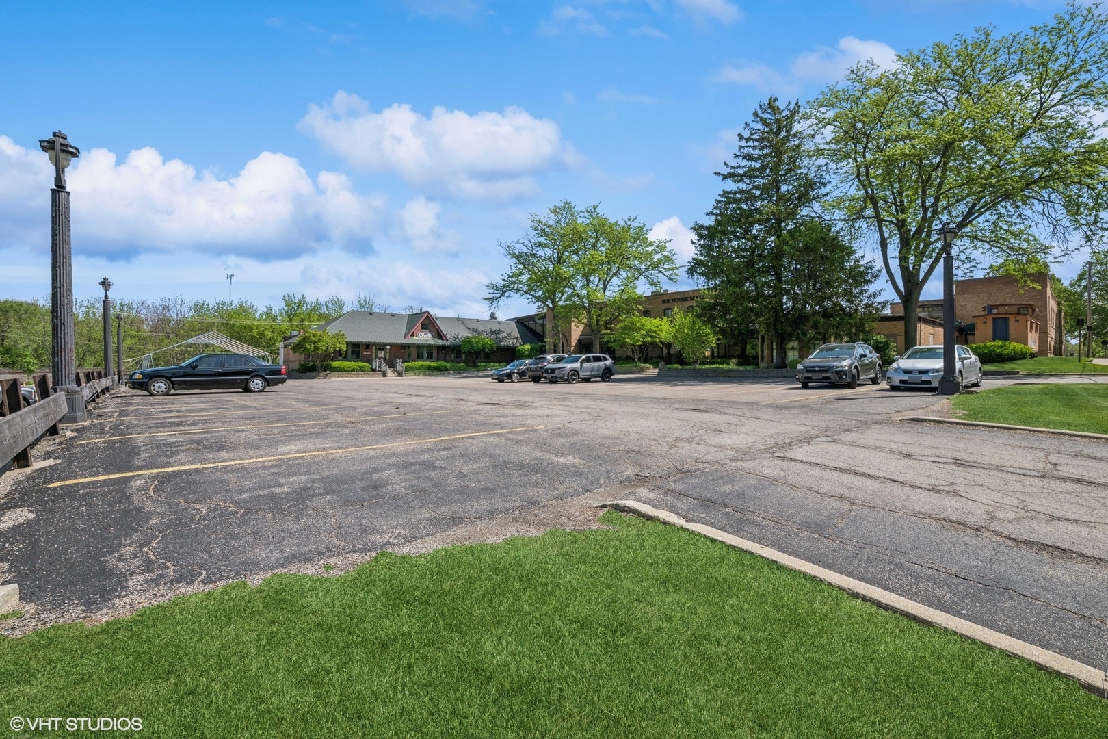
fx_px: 492
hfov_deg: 96.7
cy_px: 370
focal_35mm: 16
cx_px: 554
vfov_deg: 73.7
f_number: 11
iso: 200
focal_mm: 16
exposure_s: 1/500
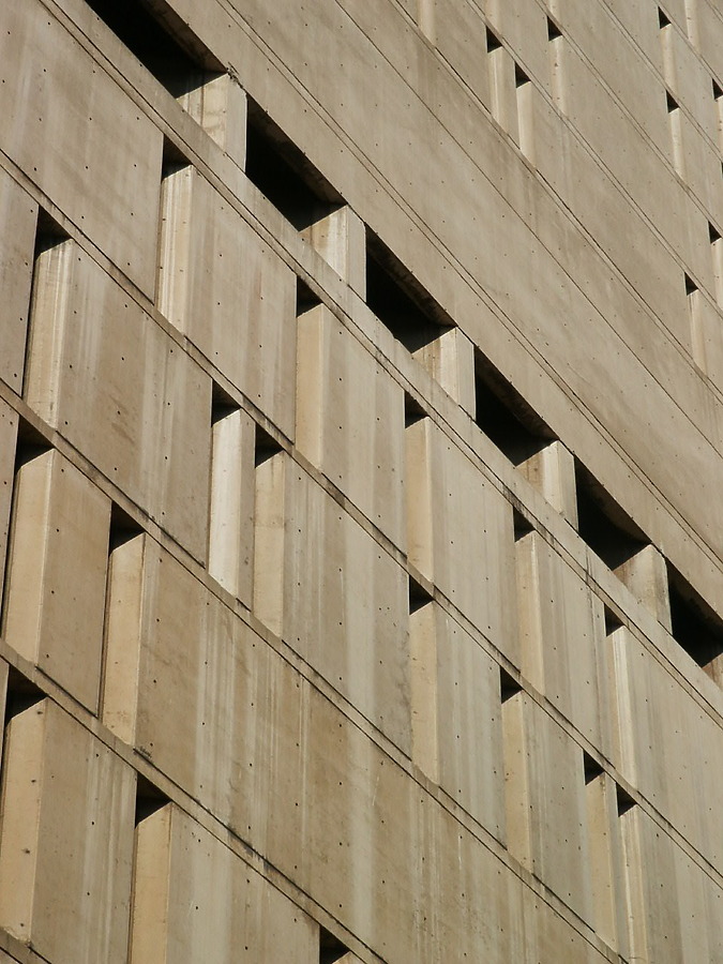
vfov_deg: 16.7
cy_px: 482
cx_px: 362
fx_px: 3286
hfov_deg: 12.6
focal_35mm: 118
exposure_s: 1/350
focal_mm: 23.96
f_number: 8
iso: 64
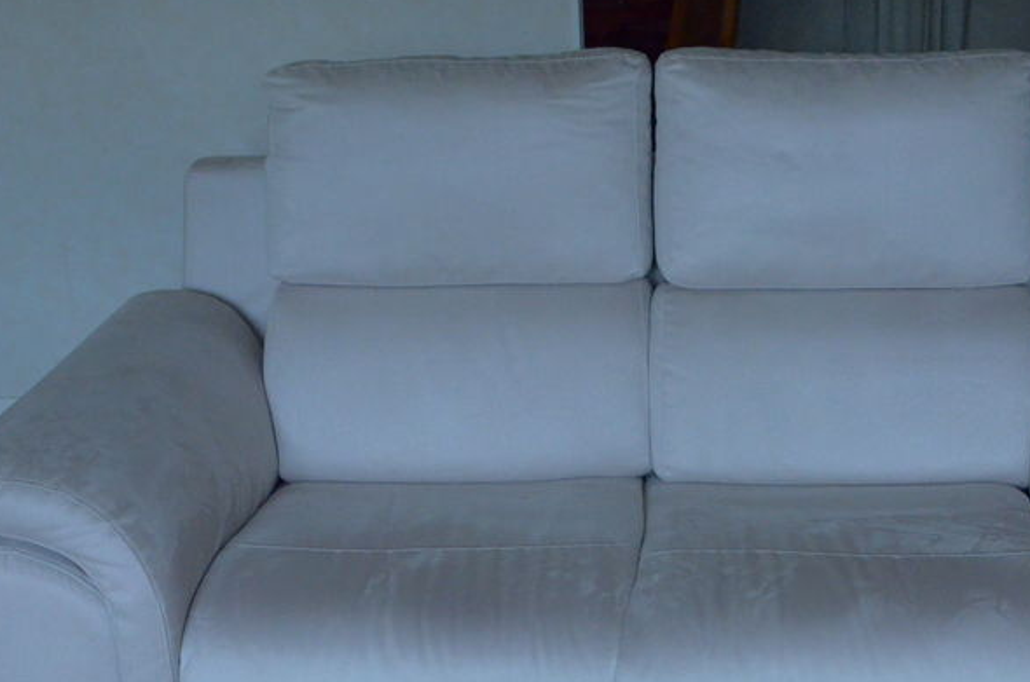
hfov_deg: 32.5
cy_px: 427
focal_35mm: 61
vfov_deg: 22.1
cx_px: 721
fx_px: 1742
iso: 4000
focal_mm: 24
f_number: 7.1
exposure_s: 1/320
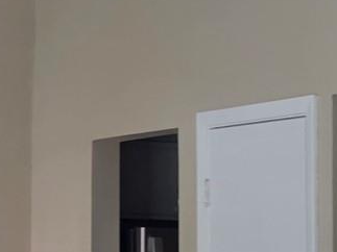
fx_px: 1421
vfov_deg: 10.2
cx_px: -360
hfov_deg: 11.9
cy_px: 109
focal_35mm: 146
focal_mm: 6.5
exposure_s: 1/120
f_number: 1.4
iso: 400
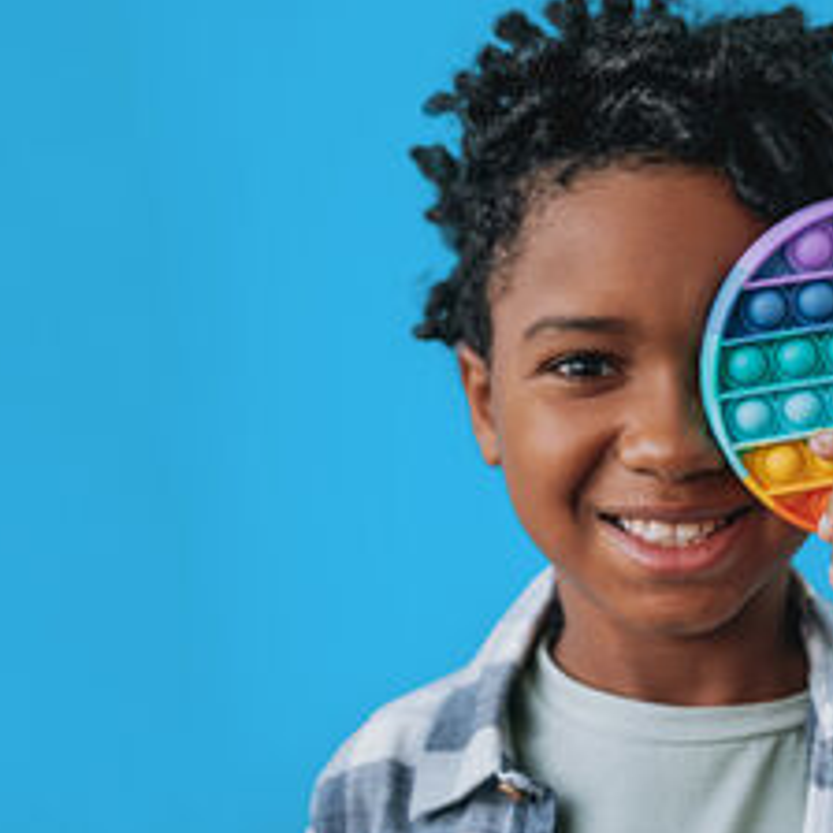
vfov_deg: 28.2
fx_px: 1661
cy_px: 437
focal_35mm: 61
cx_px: 677
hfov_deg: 27.5
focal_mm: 35
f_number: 1.6
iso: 400
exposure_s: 1/200
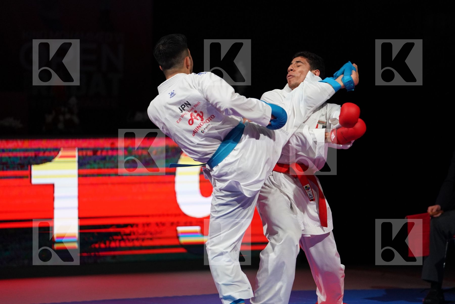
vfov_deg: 6.9
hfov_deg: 10.3
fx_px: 2528
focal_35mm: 200
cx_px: 228
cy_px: 152
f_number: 2.8
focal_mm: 200
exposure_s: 1/1000
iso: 2500
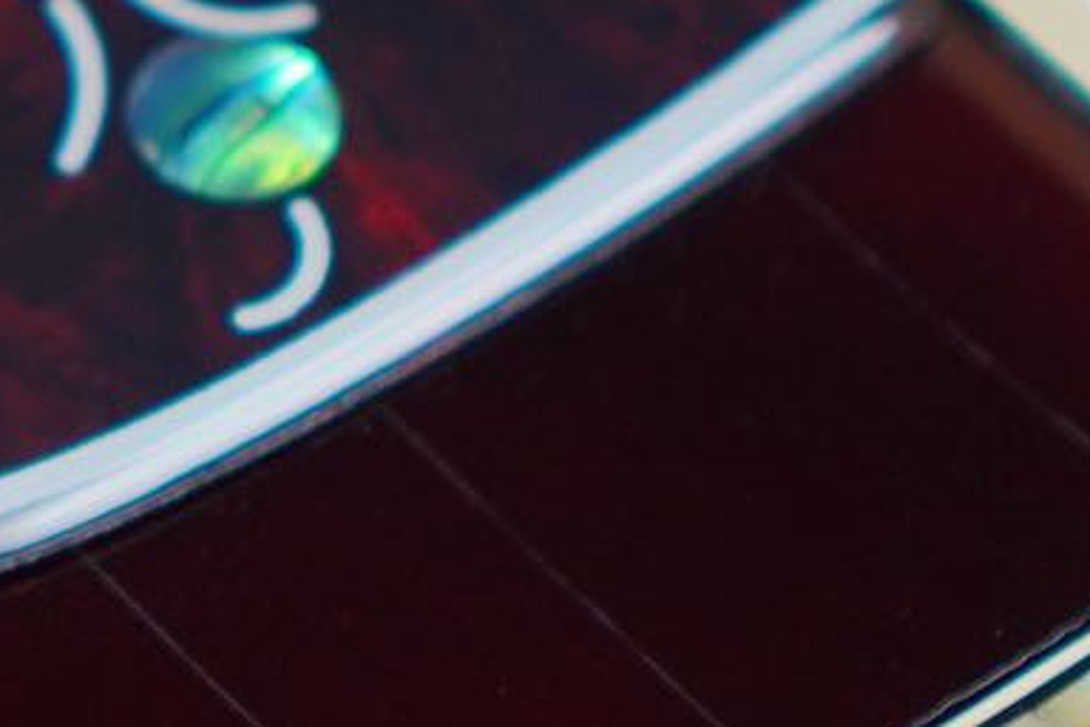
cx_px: -764
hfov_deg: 5.0
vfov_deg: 3.4
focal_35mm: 410
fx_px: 12410
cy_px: 222
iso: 100
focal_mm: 35
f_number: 2.2
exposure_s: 1/80
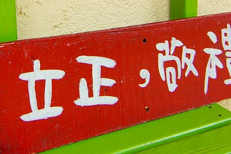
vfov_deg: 25.0
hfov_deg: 38.0
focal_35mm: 51
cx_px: 53
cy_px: -12
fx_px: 324
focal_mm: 11
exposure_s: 1/200
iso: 100
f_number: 5
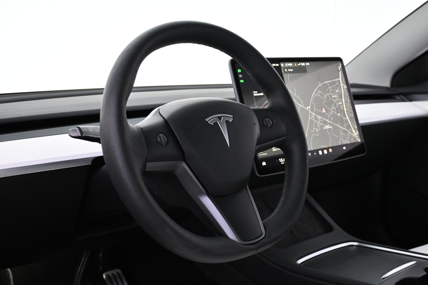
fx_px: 517
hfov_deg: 45.0
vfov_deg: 30.8
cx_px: 214
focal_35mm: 44
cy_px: 142
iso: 1600
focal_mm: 29
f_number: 4.8
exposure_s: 1/30
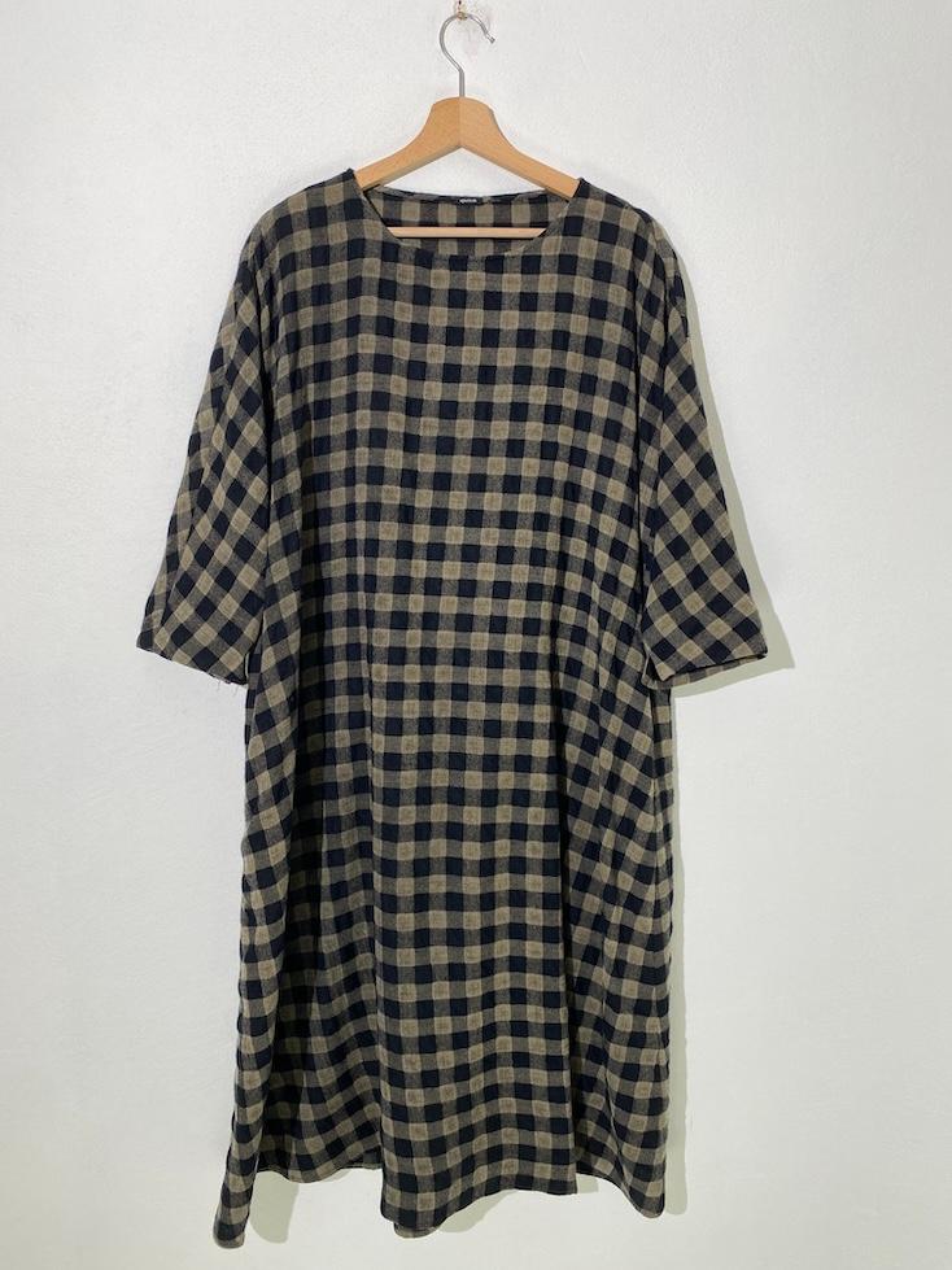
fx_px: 954
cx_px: 476
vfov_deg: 67.3
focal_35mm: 26
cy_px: 635
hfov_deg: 53.1
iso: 32
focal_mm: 4.25
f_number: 1.8
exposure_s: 1/104
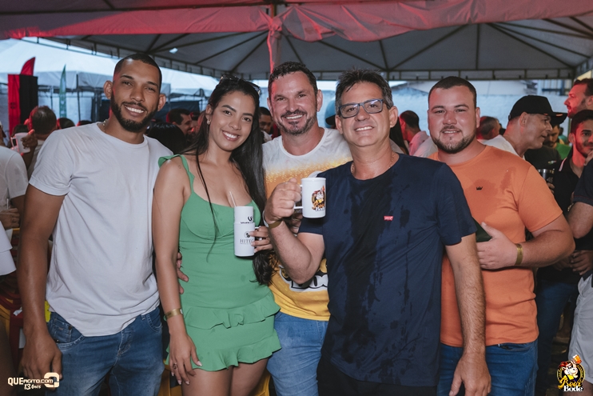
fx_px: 593
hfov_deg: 53.1
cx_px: 296
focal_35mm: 36
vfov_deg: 36.9
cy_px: 198
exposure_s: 1/250
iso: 2500
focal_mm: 24
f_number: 2.5
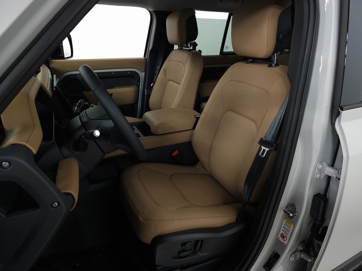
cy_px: 136
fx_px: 241
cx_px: 181
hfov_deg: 73.9
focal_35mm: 23
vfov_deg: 58.9
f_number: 1.7
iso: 80
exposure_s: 1/60
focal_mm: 6.3
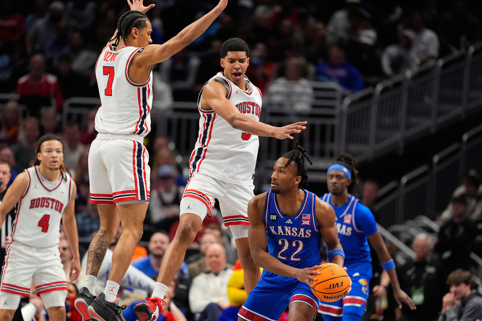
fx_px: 4017
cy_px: 160
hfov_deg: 6.9
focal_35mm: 300
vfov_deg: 4.6
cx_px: 241
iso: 4000
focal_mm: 300
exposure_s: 1/2000
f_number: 2.8
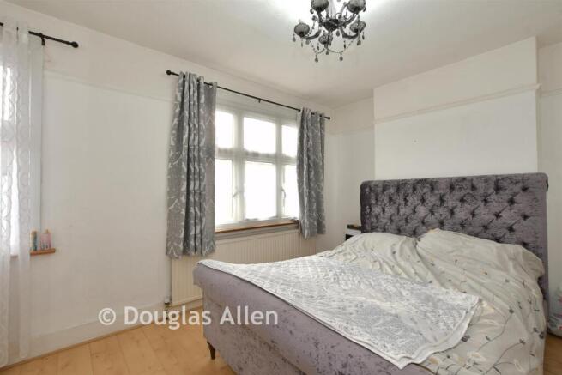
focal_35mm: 15
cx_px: 281
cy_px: 188
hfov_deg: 100.4
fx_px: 234
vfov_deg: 77.4
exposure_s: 1/3
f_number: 8
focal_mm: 10
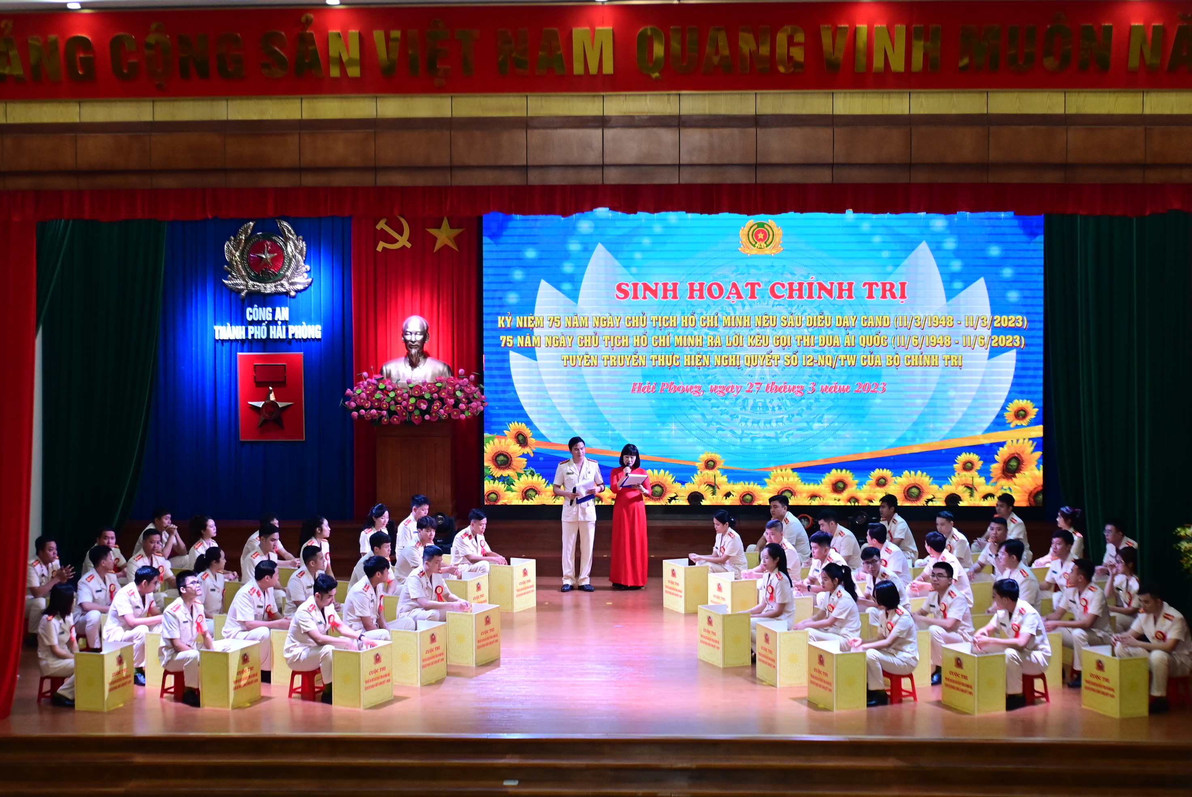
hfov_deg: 31.9
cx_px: 596
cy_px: 398
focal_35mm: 63
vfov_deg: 21.6
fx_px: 2088
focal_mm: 42
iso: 1600
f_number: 4.5
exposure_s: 1/200
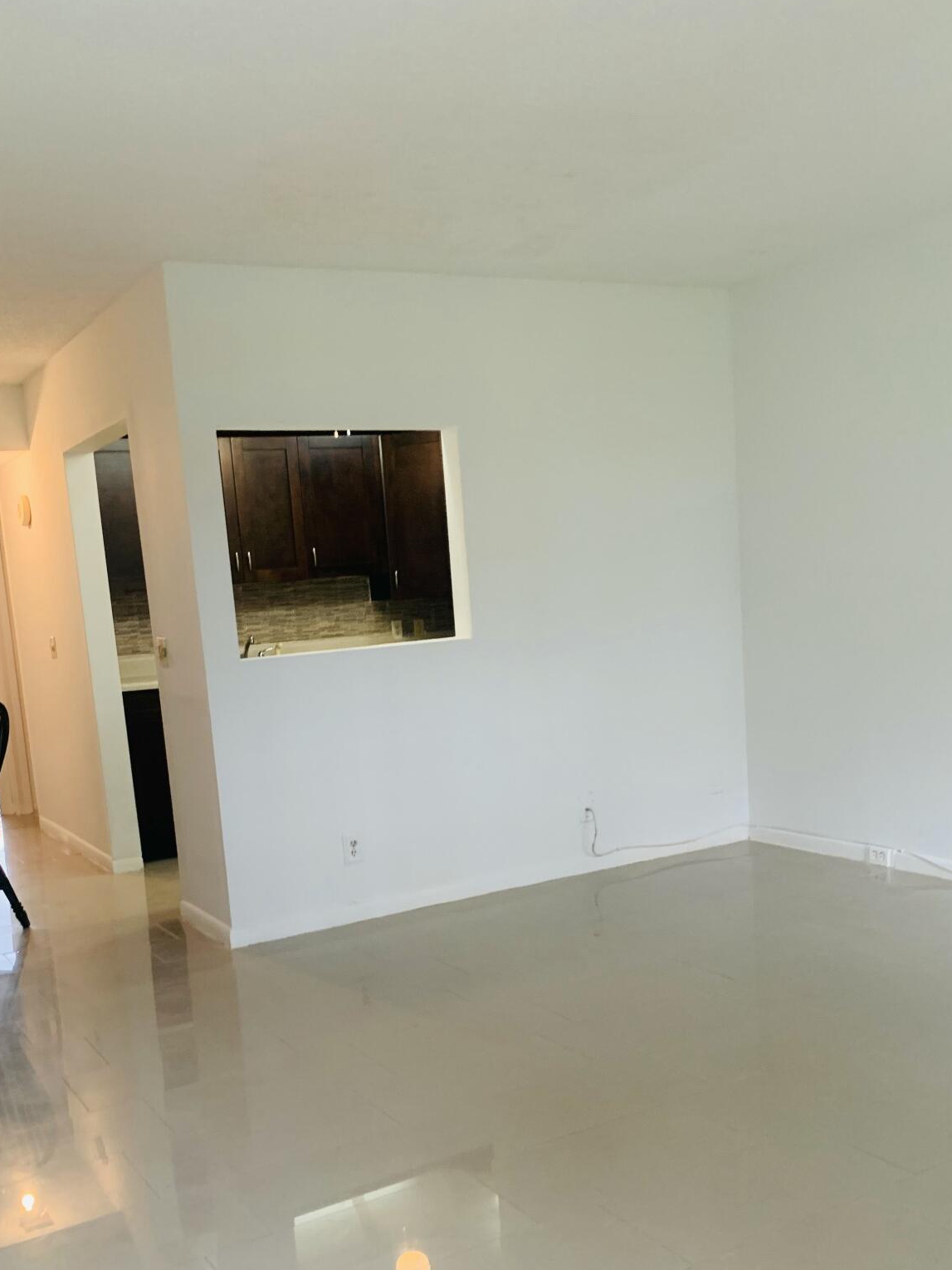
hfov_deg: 41.7
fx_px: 1247
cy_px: 797
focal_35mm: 34
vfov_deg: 53.3
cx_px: 414
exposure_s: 1/60
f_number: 1.8
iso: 160
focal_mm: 4.25
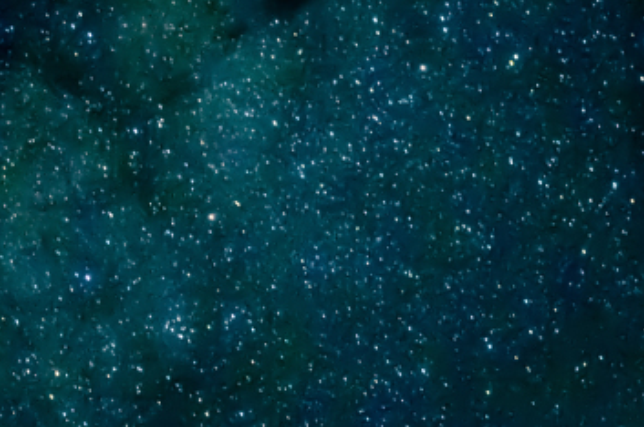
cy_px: 575
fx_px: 3732
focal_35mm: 209
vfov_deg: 6.5
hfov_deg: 9.8
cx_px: 668
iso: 3200
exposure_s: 10
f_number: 2.8
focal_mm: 48
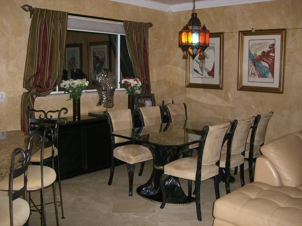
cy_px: 113
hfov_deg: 49.0
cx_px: 151
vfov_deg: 37.7
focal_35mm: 38
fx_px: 331
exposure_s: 1/60
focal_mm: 6.2
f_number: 2.7
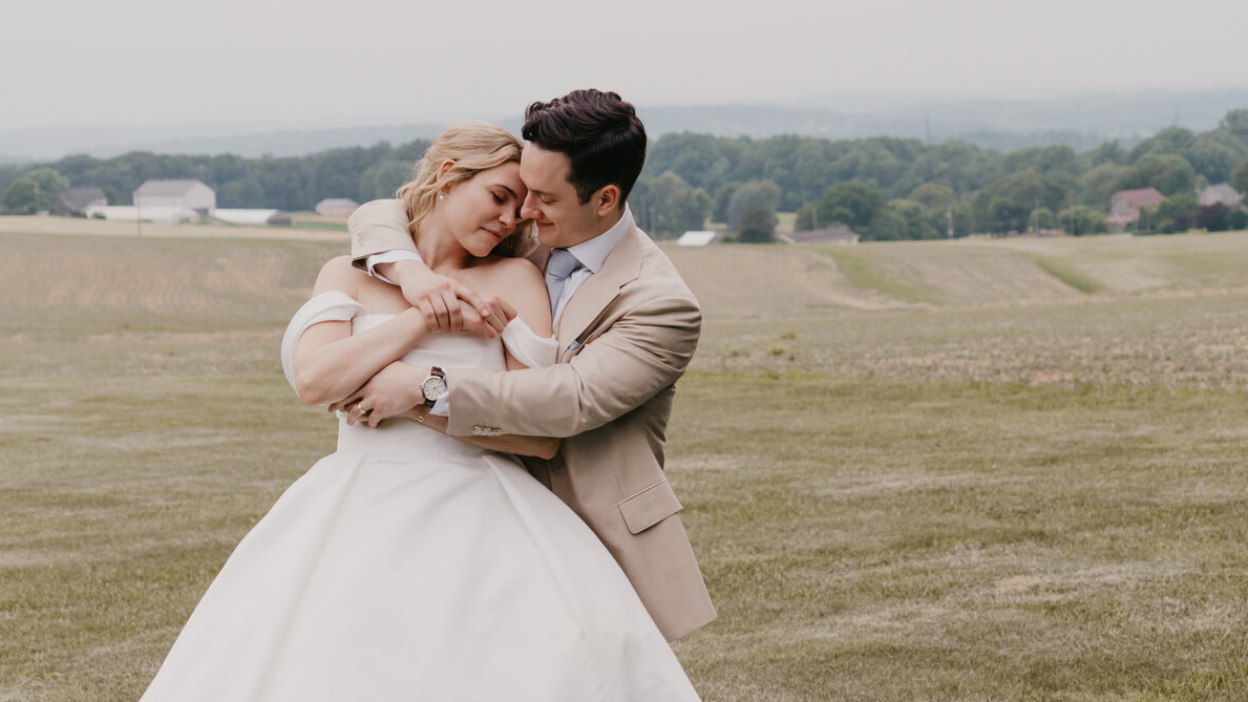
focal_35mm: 73
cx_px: 623
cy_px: 293
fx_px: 2416
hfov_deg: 29.0
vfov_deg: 16.5
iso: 640
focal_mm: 46
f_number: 4
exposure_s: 1/200
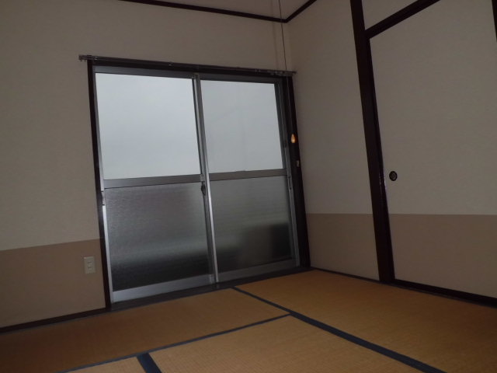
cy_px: 186
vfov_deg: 53.1
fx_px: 373
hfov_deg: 67.3
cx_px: 248
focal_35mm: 26
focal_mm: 4.7
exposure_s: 1/500
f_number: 2.8
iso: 64
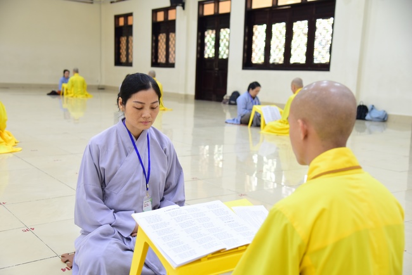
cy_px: 138
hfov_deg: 44.5
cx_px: 206
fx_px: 504
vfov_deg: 30.5
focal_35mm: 44
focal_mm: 44
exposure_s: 1/25
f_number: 4
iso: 800
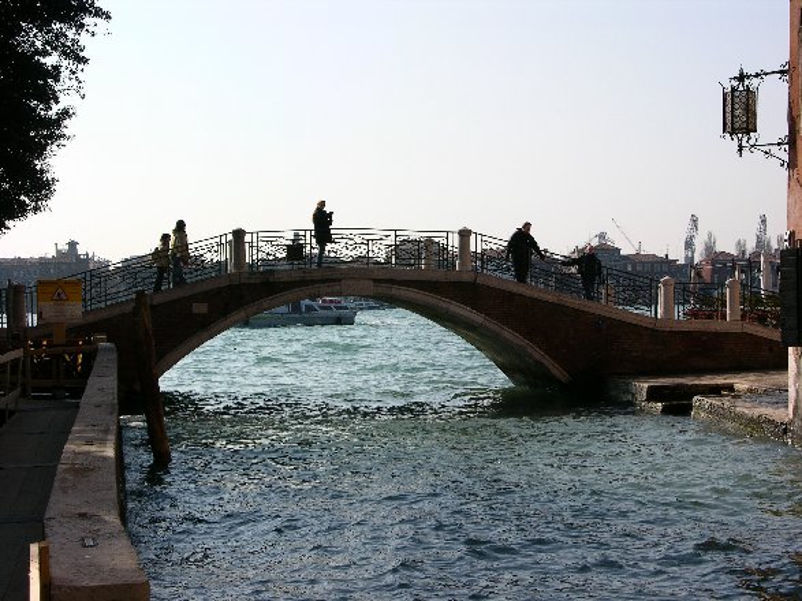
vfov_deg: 21.0
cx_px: 401
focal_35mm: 70
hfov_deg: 27.8
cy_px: 300
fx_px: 1621
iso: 50
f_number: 7.4
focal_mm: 17.8
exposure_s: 1/162
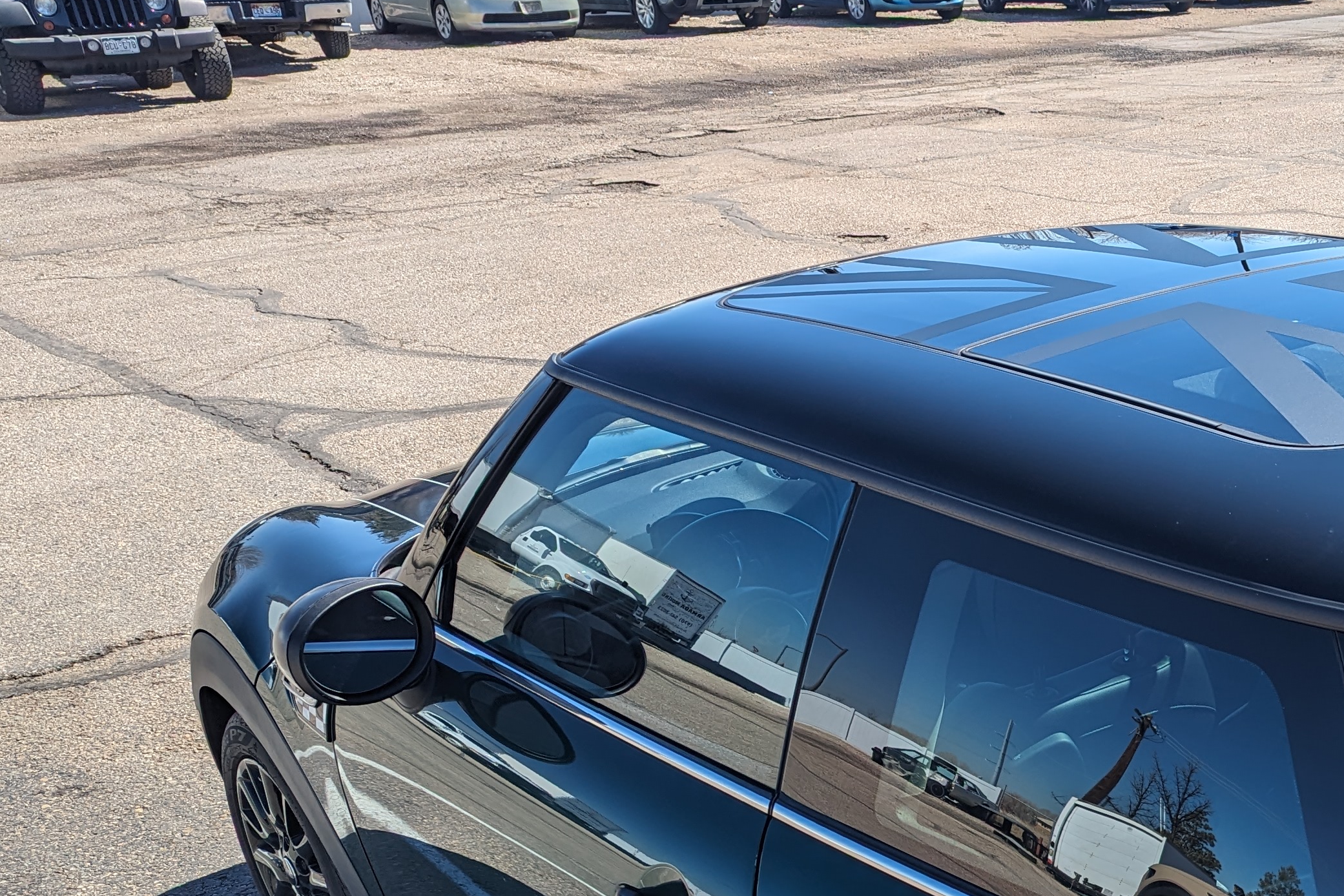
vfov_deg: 26.7
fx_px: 1829
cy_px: 797
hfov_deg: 37.4
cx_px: 1234
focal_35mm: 49
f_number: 1.85
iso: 39
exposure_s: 1/1572
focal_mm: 6.81
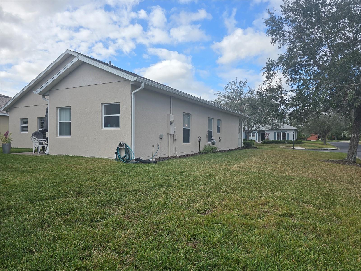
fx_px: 240
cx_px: 180
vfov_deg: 58.9
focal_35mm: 23
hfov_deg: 73.9
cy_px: 136
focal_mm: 6.3
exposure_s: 1/566
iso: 12
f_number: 1.7
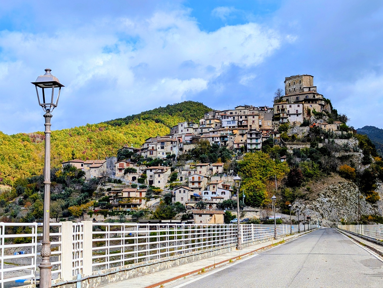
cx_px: 192
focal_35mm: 49
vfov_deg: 29.7
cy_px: 144
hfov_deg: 38.9
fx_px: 543
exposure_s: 1/953
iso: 18
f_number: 1.68
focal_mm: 6.9
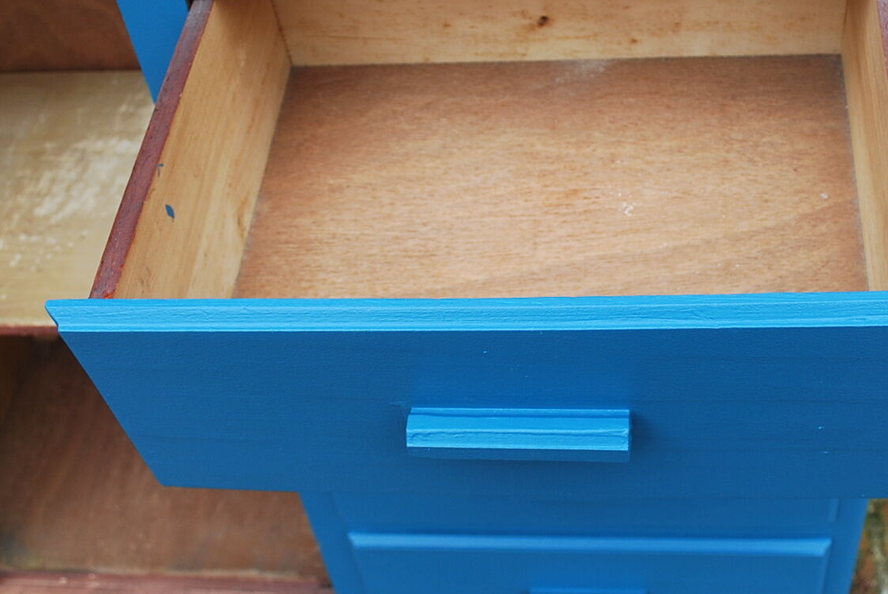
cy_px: 276
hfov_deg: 38.0
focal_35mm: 52
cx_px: 514
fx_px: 1284
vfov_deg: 26.1
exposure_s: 1/80
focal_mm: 20
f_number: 4.5
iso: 200
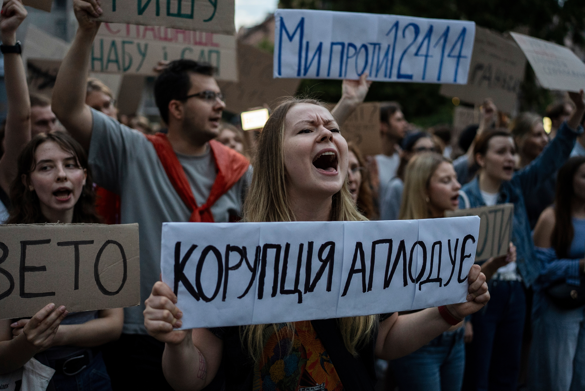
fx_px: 569
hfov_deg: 54.4
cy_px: 196
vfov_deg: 37.9
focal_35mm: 35
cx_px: 292
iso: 2500
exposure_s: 1/320
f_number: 1.8
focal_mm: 35
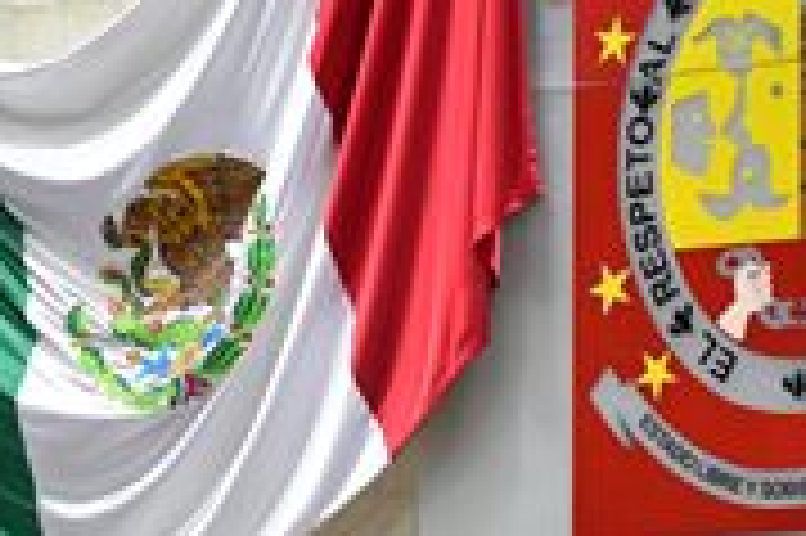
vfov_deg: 5.2
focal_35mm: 263
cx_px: 284
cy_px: 565
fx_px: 5883
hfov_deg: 7.8
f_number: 5
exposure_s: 1/100
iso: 3200
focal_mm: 70
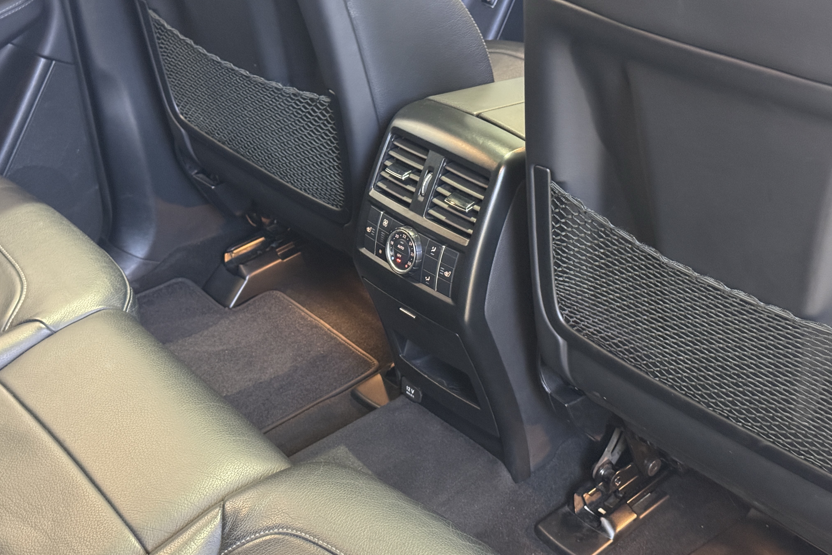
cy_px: 266
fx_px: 1155
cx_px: 416
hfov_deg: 39.6
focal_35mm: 50
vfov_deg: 27.0
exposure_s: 1/20
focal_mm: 6.76
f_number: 1.78
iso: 640
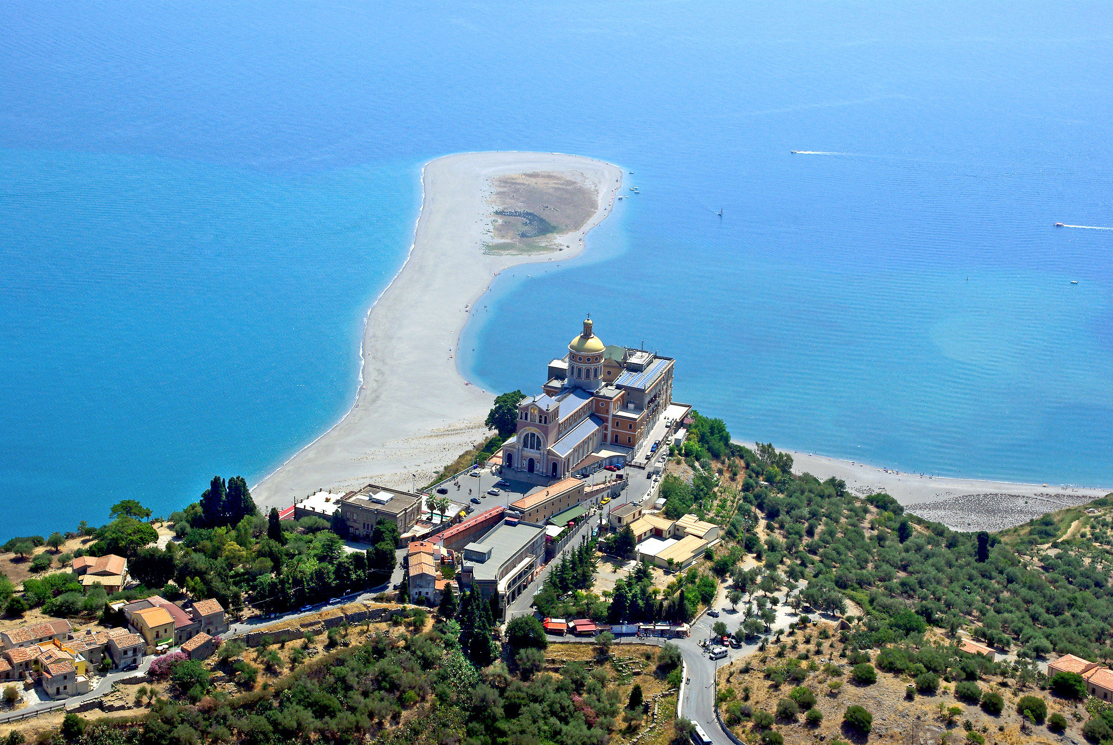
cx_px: 556
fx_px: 2228
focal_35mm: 72
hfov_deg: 28.0
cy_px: 372
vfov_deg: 19.0
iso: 200
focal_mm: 48
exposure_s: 1/350
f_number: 11
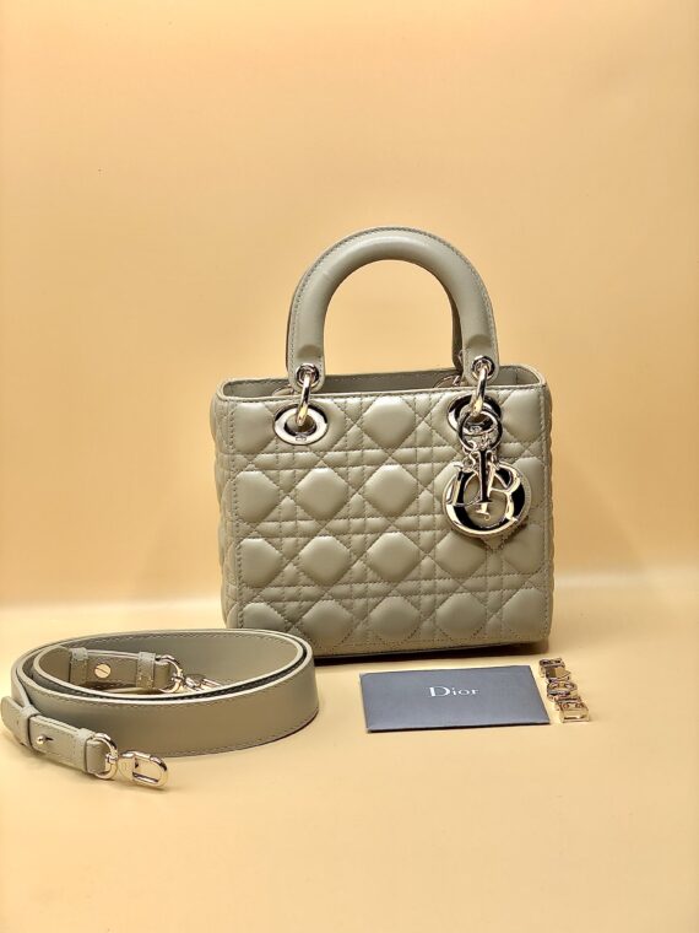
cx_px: 350
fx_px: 1400
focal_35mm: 52
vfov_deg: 36.8
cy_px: 466
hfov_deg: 28.0
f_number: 2.4
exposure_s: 1/100
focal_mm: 6
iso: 20
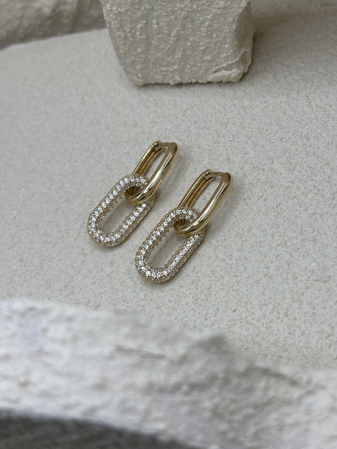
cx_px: 168
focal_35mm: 48
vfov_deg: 39.7
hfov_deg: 30.3
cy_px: 224
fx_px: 623
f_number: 1.78
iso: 80
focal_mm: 6.86
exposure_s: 1/1376
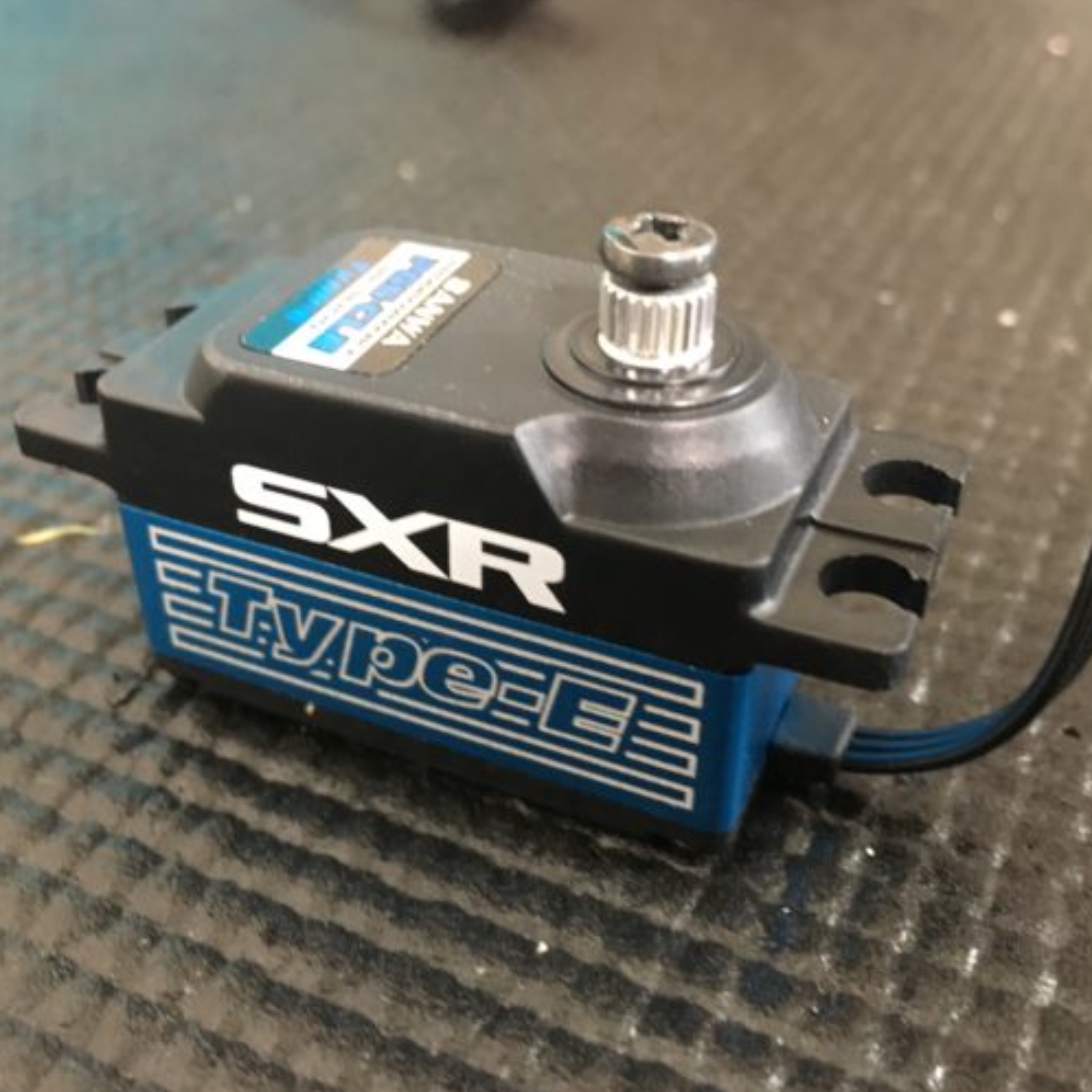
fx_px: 1249
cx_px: 491
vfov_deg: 47.2
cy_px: 548
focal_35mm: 35
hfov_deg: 47.2
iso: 400
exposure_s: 1/15
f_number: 2.2
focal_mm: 4.15
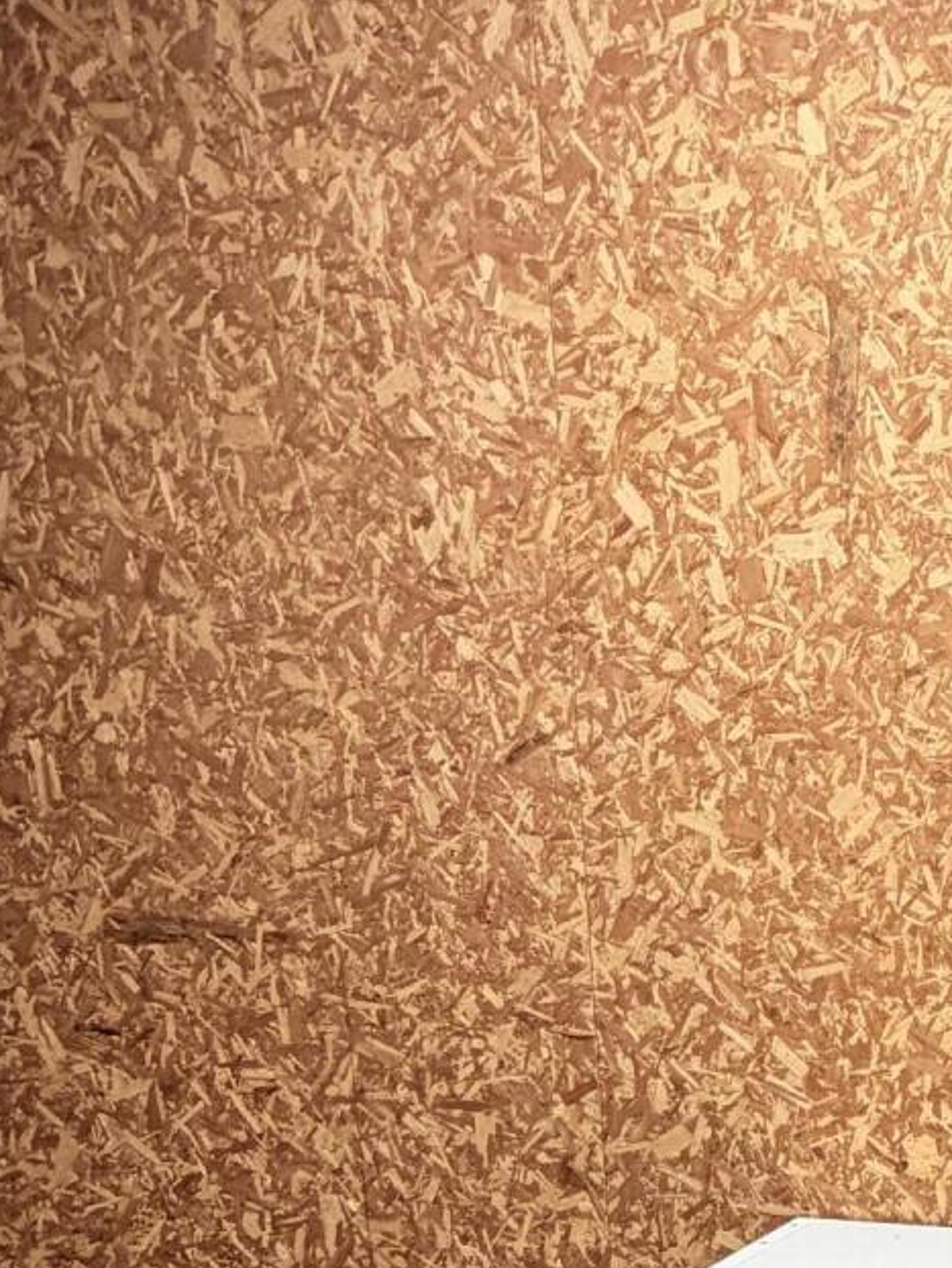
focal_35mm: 45
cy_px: 1248
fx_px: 1649
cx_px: 1225
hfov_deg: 27.2
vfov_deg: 37.8
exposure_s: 1/120
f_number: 2.2
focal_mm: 2.22
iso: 160
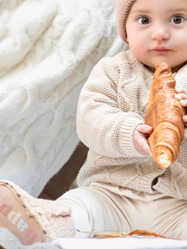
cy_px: -68
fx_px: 5705
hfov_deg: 1.9
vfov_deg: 2.5
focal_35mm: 792
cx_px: 203
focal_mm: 200
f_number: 2.8
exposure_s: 1/160
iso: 1250
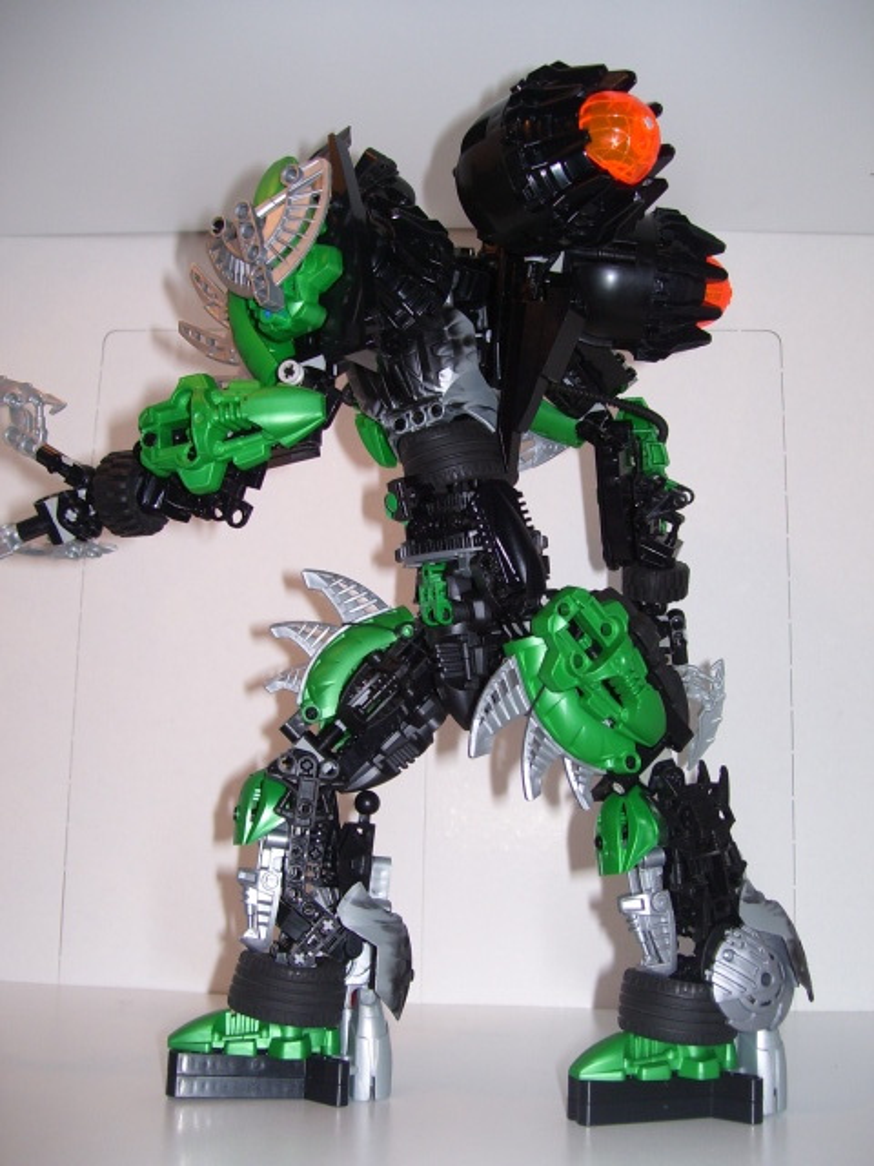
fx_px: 1212
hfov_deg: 39.7
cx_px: 437
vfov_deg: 51.4
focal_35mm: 36
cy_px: 583
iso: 80
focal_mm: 6
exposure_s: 1/60
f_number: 2.7
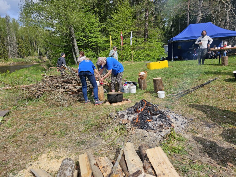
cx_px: 118
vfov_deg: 58.9
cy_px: 88
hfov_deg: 73.9
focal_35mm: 23
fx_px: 157
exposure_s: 1/937
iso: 10
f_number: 1.7
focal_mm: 6.3
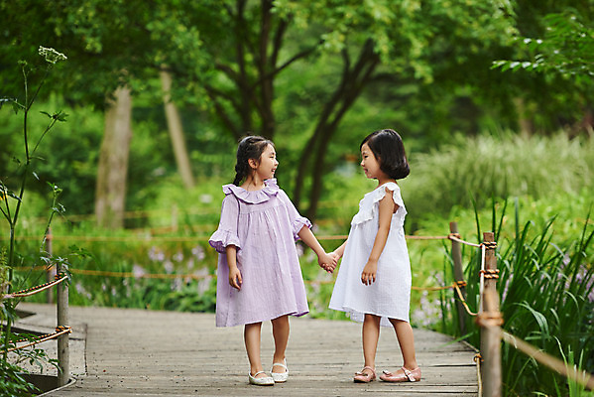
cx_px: 297
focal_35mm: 160
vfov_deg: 8.6
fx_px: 2641
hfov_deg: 12.8
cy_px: 198
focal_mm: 160
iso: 400
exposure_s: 1/800
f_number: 2.8
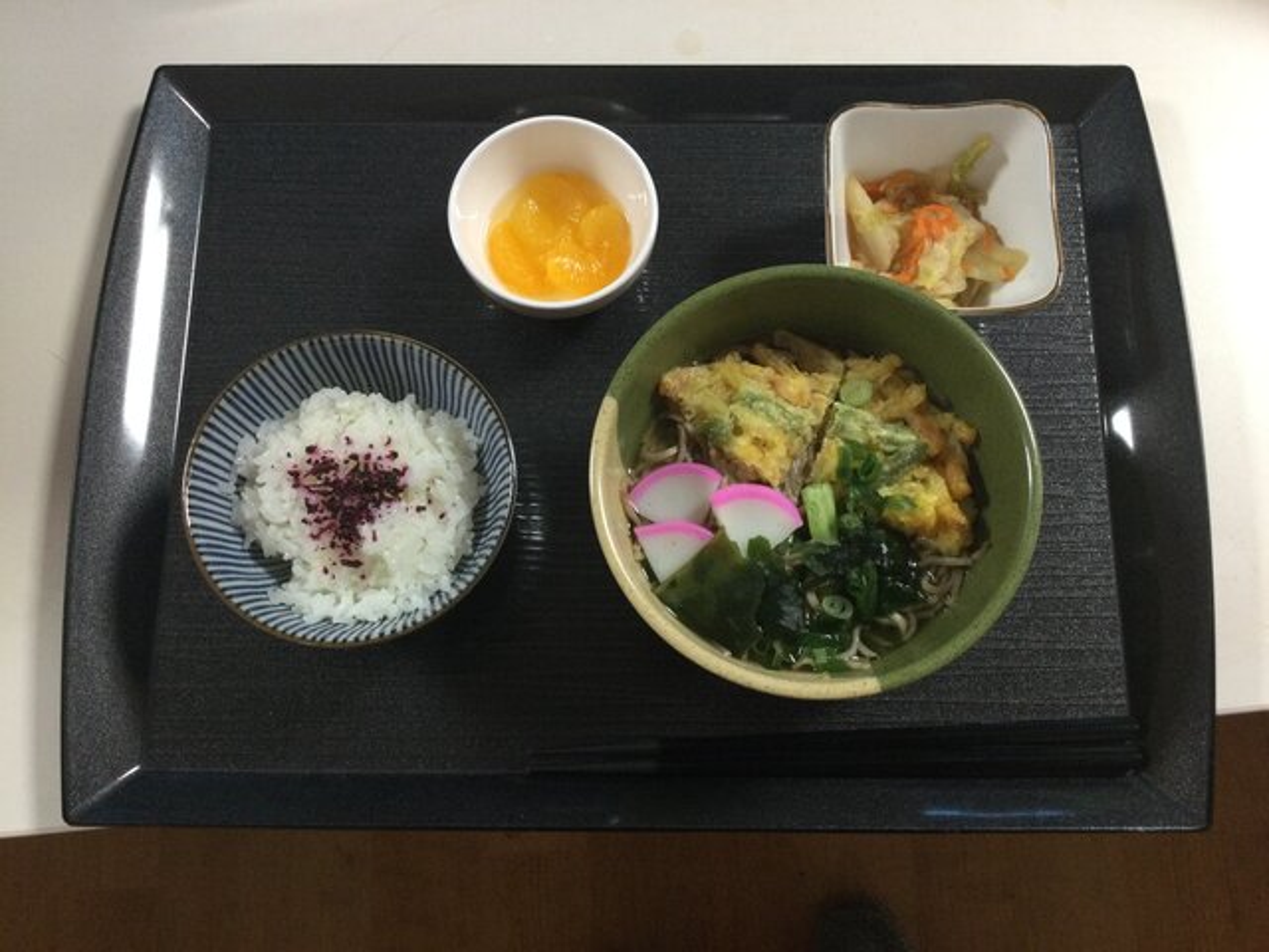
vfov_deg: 45.4
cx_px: 634
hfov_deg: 58.4
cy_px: 476
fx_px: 1136
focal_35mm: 31
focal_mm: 3.3
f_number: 2.4
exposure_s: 1/30
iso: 100
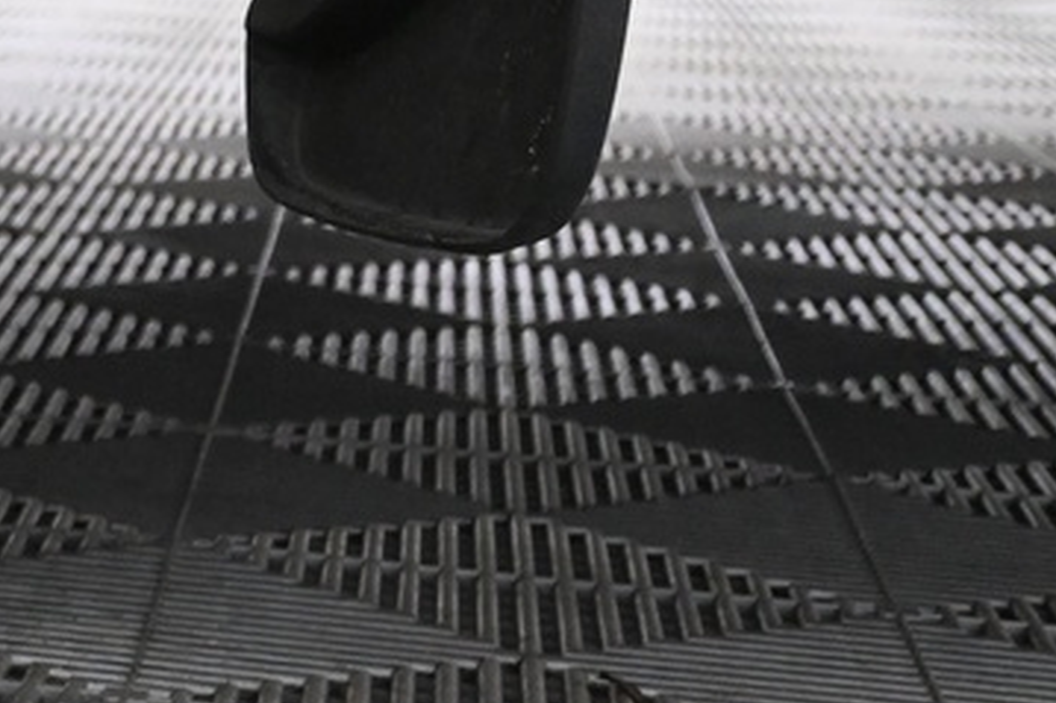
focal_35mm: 132
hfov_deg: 13.0
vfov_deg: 9.9
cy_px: -488
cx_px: -1212
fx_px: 3874
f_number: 3.8
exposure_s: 1/30
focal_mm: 19.5
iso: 1800
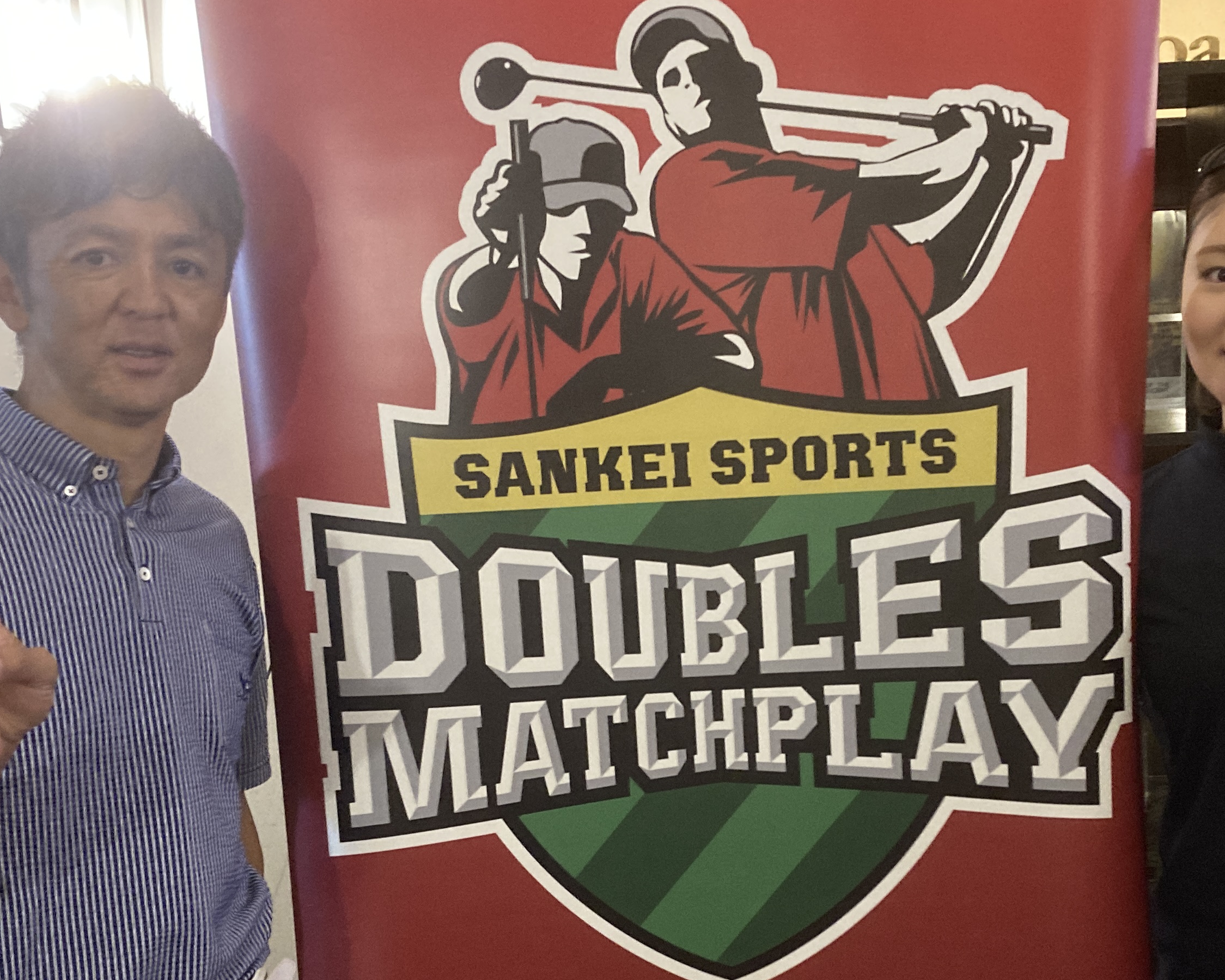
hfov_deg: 38.0
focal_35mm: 49
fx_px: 1776
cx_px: 684
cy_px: 692
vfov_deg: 30.5
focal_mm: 3.99
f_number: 1.8
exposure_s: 1/25
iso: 400
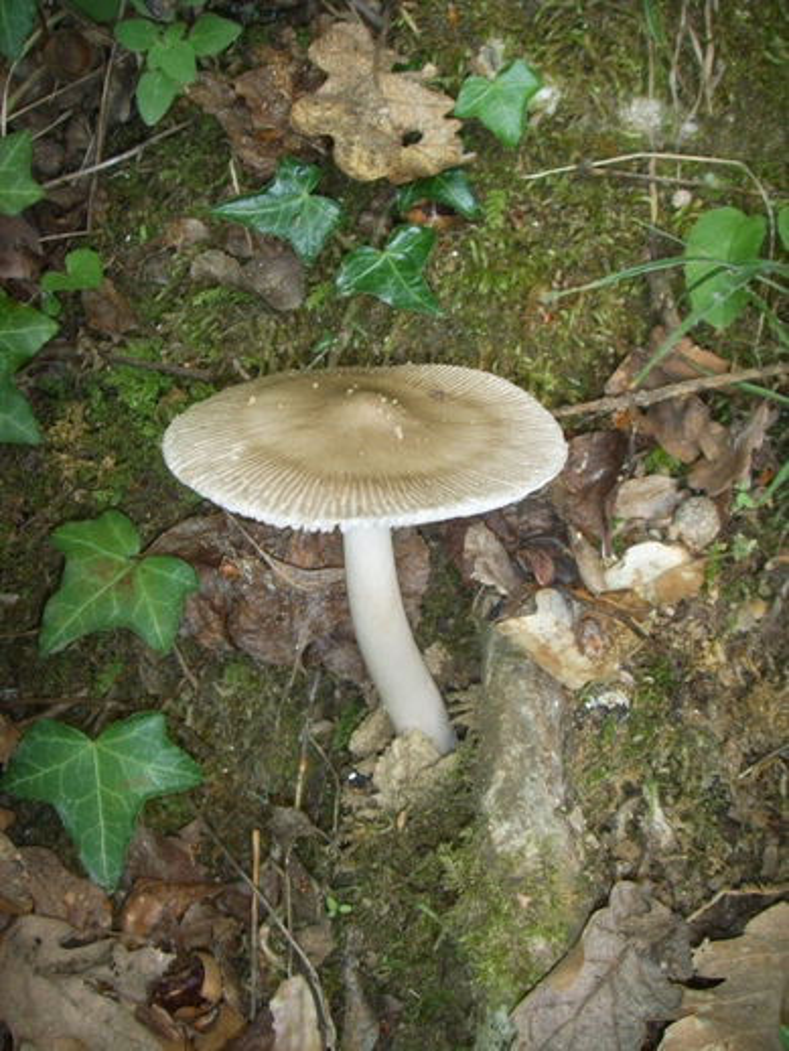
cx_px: 394
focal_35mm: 39
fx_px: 1184
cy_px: 526
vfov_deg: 47.8
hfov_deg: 36.8
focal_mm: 6.6
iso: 100
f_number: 3.5
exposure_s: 1/45
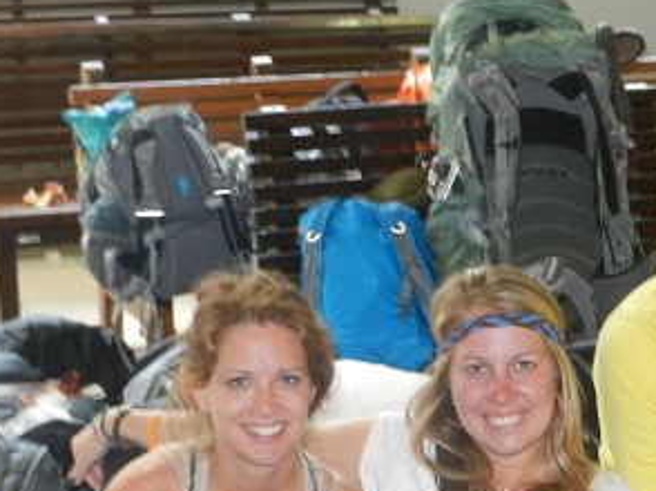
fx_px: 1856
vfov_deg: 14.9
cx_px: 379
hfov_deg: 20.0
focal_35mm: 98
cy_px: 417
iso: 560
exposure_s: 1/30
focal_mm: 8.2
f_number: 4.2
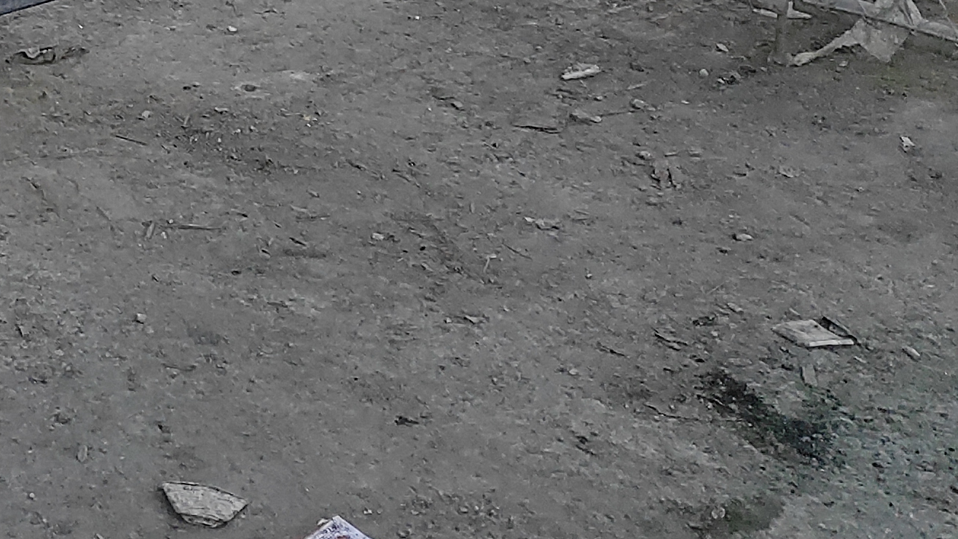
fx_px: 2439
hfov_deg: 19.5
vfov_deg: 11.8
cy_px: -397
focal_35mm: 96
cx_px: -454
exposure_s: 1/1730
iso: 100
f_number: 1.89
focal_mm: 5.43
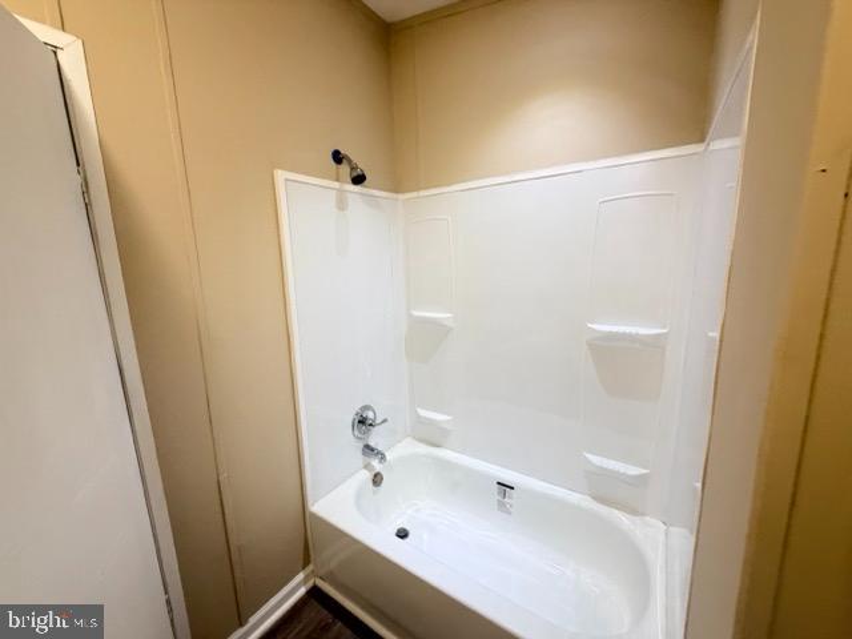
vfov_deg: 85.7
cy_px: 320
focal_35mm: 14
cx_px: 426
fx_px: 345
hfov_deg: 102.1
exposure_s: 1/60
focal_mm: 2.22
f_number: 2.2
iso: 320
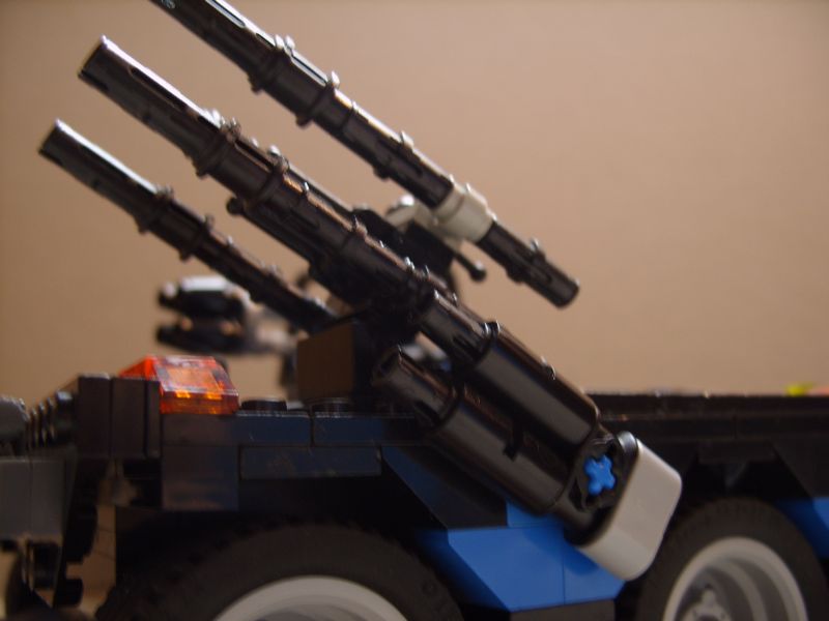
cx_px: 414
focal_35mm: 38
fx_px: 910
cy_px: 310
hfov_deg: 49.0
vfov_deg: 37.7
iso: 100
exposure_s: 1/11
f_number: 2.8
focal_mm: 7.8
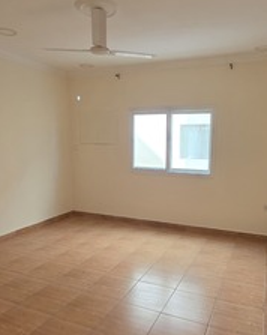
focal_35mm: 26
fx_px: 257
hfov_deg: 54.7
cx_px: 149
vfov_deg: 65.9
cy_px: 184
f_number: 1.9
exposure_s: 1/50
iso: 250
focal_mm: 2.2
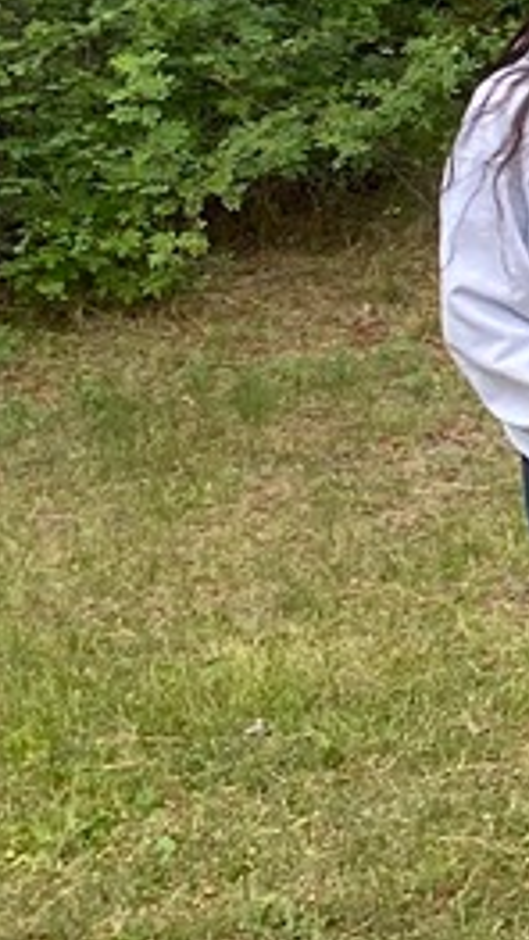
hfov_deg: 6.6
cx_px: 2266
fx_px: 3440
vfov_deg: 15.5
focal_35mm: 138
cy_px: 207
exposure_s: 1/778
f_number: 1.8
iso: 32
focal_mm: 4.25
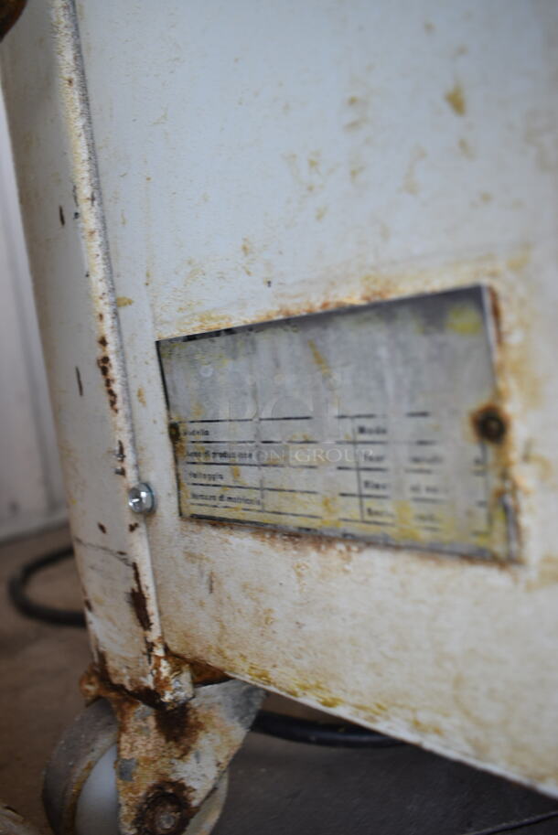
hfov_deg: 43.7
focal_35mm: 30
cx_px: 279
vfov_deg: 61.9
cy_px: 418
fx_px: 696
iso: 360
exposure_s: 1/30
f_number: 3.8
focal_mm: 20
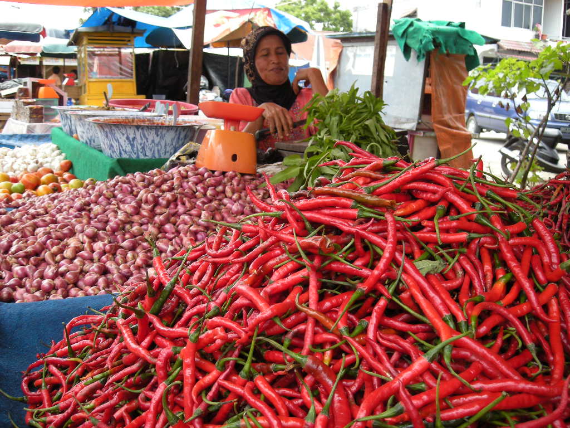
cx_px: 285
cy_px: 214
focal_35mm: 35
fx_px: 576
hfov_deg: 52.6
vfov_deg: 40.7
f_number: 2.8
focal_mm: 5.7
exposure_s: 1/118
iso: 64
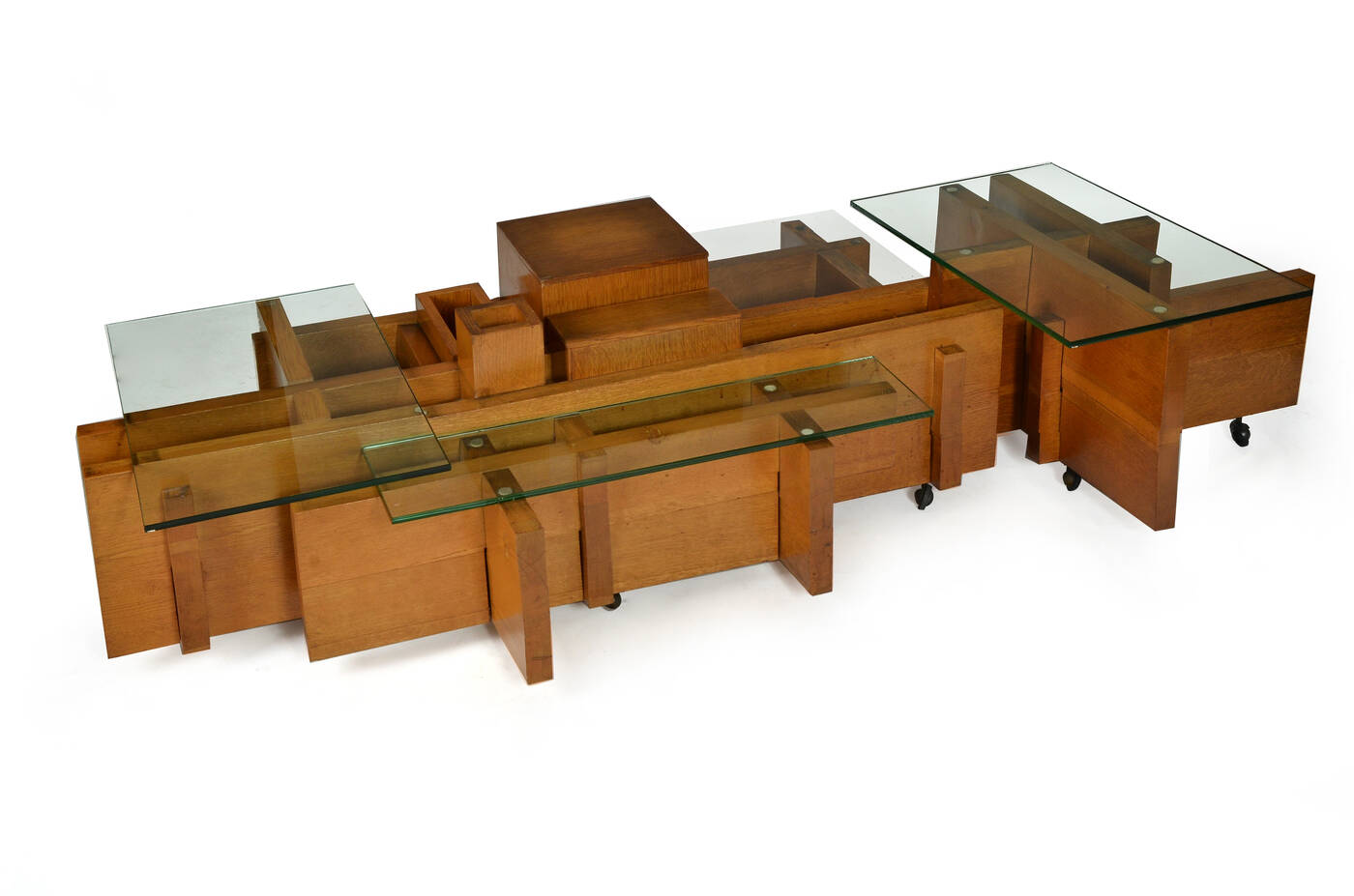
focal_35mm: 46
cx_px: 677
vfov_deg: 28.8
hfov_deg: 42.4
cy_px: 448
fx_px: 1745
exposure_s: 1/160
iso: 320
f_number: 16
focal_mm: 31
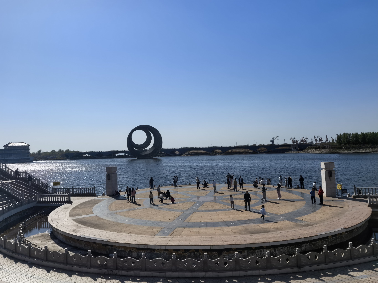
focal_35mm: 27
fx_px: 295
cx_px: 189
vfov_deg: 51.4
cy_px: 142
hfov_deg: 65.3
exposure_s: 1/10000
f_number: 1.8
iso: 50
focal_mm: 5.35
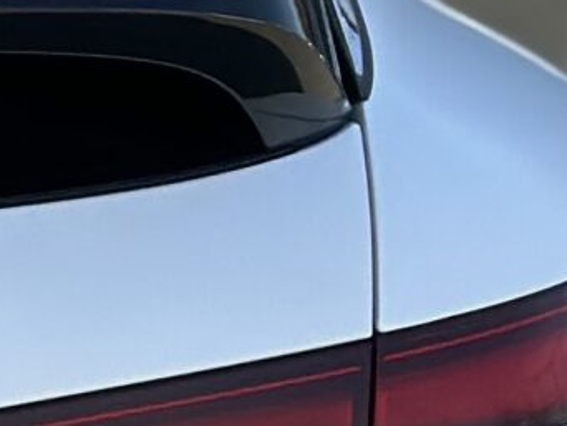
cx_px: -980
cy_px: 719
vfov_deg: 4.1
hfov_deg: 5.3
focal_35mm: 359
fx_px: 5884
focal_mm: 6.86
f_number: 1.78
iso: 80
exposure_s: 1/3257
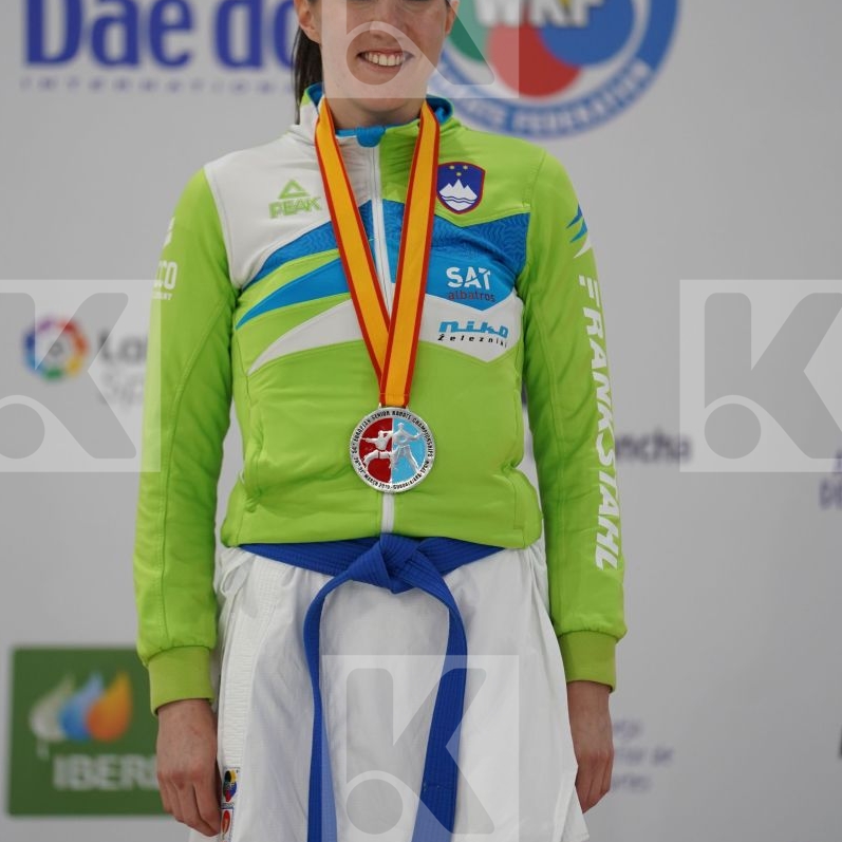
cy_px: 376
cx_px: 420
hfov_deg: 6.8
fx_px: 7045
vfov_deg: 6.8
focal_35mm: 256
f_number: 2.8
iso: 640
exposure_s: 1/250
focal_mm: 200
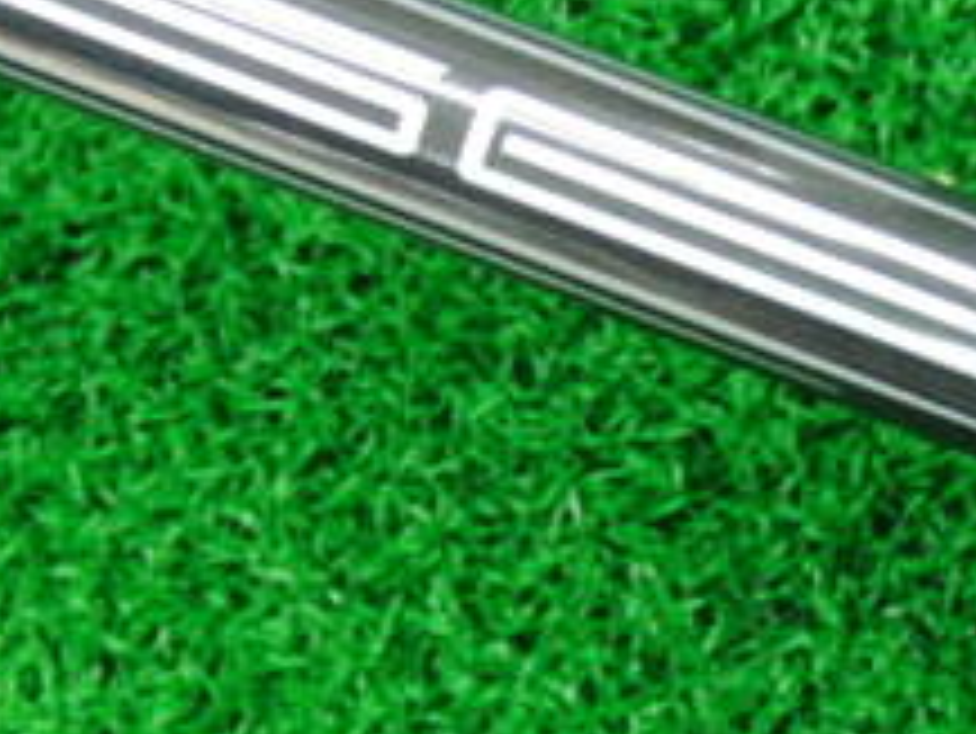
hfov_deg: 17.4
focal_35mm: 109
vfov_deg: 13.6
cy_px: 419
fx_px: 3075
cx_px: 1088
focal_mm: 6.42
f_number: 3.6
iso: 400
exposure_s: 1/25
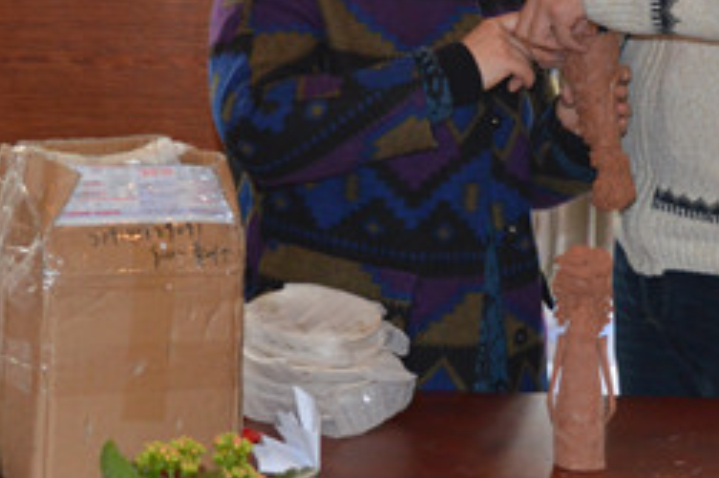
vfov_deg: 10.0
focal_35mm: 136
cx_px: 576
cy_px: 43
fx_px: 2714
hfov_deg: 15.0
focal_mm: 38
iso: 560
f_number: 4.8
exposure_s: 1/60
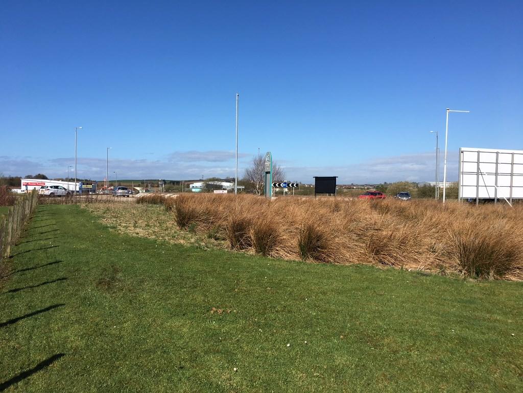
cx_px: 262
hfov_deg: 61.7
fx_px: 438
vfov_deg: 48.2
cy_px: 196
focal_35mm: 29
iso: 25
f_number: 2.2
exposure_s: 1/1972
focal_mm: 4.15
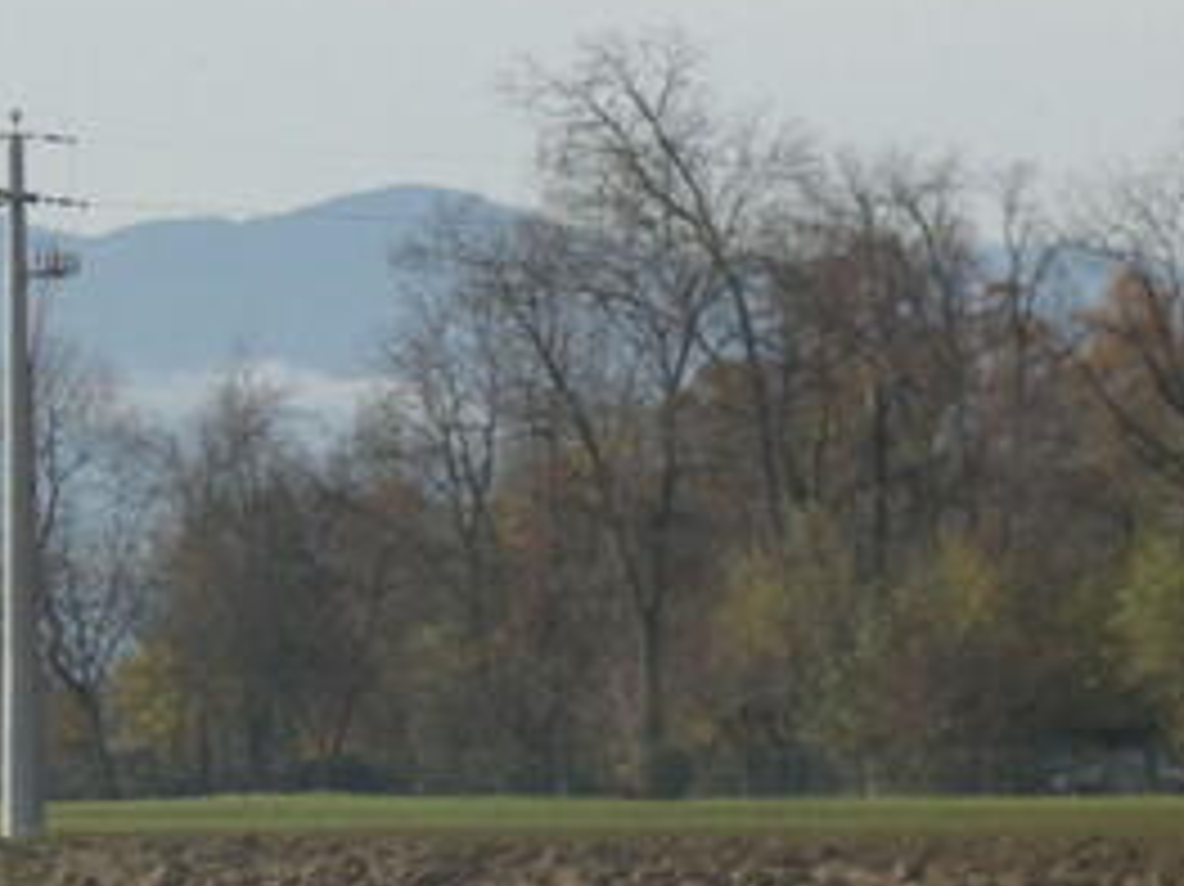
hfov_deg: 3.6
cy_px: 157
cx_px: 45
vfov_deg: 2.7
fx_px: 18940
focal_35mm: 554
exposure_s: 1/320
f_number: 5.5
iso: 80
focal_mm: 43.5
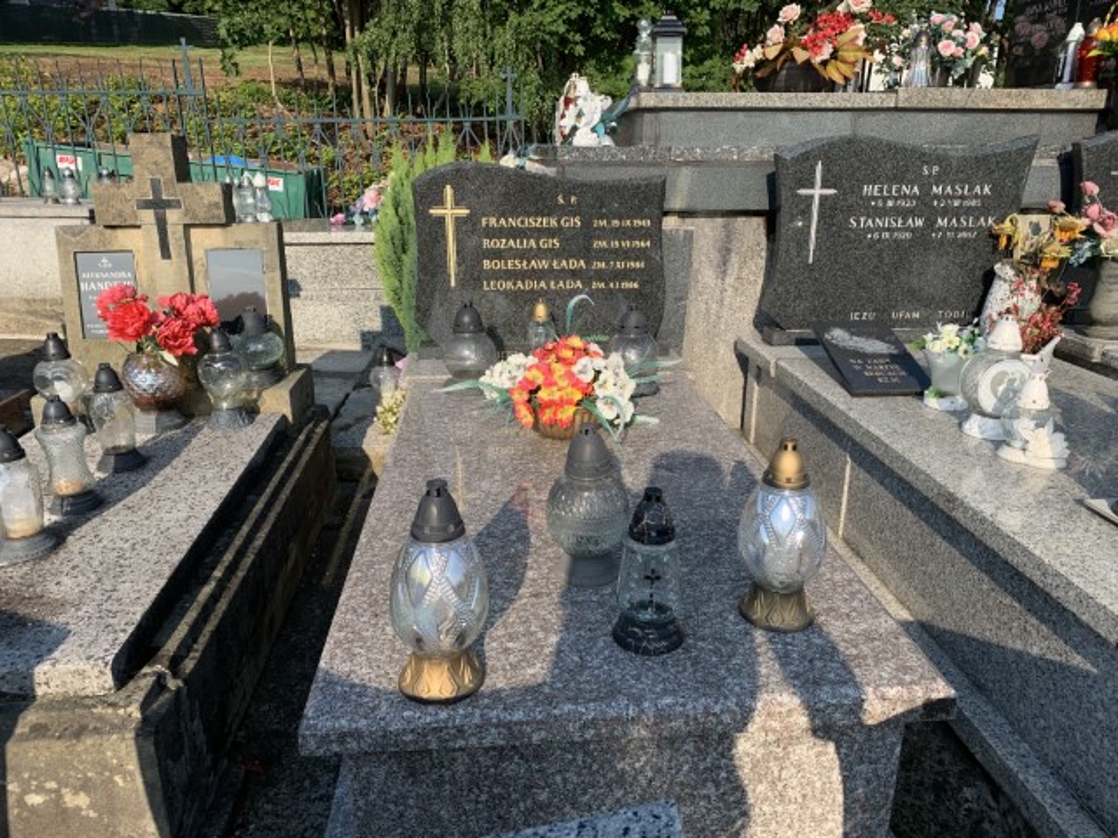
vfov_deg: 53.1
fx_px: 840
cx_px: 559
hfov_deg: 67.3
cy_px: 419
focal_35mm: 26
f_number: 1.8
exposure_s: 1/1314
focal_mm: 4.25
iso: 25
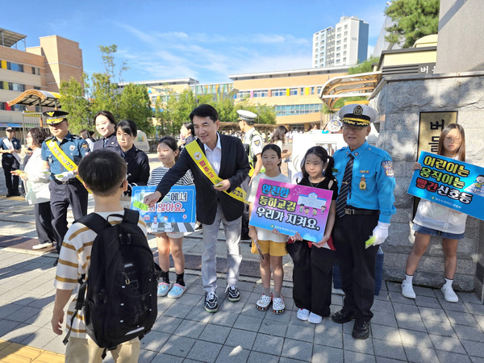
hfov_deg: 73.9
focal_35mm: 23
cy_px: 182
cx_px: 242
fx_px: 322
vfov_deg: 58.9
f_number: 1.7
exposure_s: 1/10000
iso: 80
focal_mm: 6.3
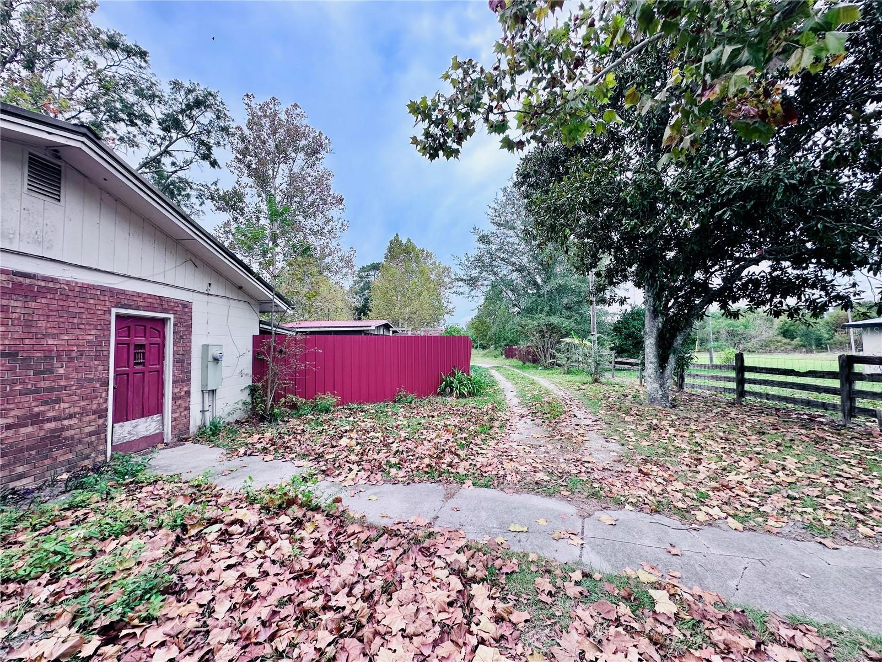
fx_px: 357
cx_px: 441
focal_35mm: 14
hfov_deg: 102.1
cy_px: 331
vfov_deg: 85.7
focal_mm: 2.22
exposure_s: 1/241
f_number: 2.2
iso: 40
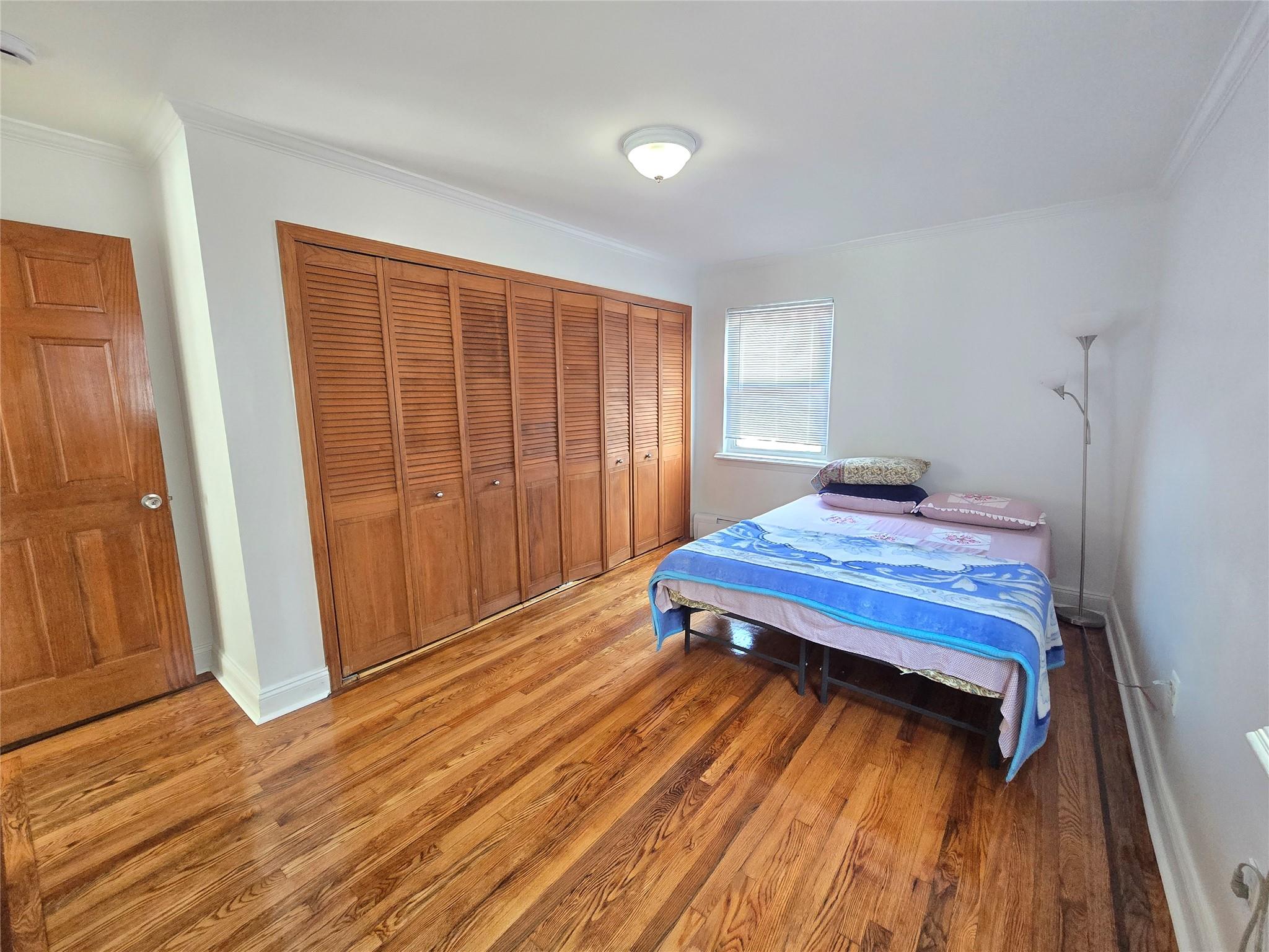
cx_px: 634
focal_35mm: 13
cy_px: 476
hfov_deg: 106.2
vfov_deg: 89.9
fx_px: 477
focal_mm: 2.2
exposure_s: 1/60
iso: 640
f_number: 2.2
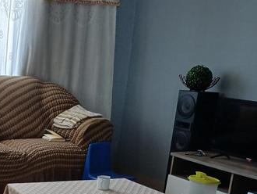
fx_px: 468
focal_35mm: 63
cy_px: 209
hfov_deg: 28.9
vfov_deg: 22.1
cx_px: 3
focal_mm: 3.98
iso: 250
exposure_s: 1/50
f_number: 1.8
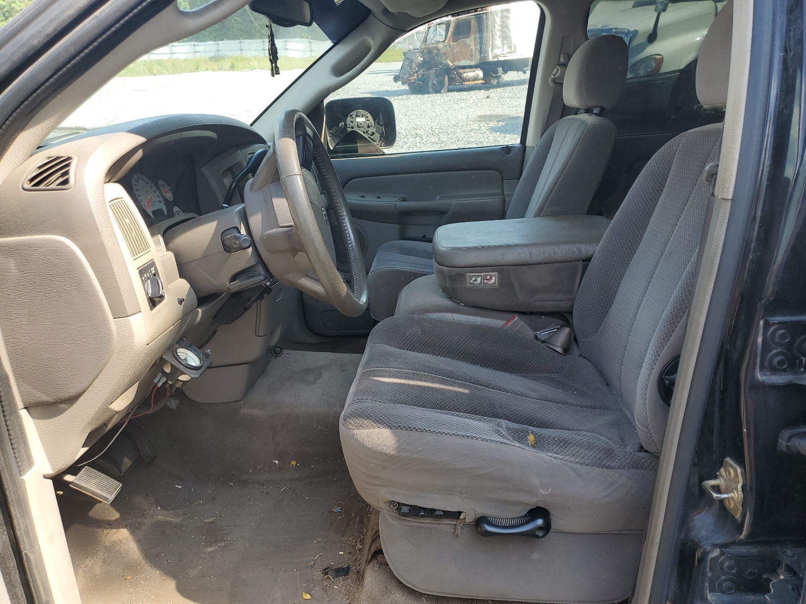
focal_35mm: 26
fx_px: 605
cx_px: 403
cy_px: 302
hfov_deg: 67.3
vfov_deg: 53.1
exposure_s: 1/370
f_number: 1.5
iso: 50
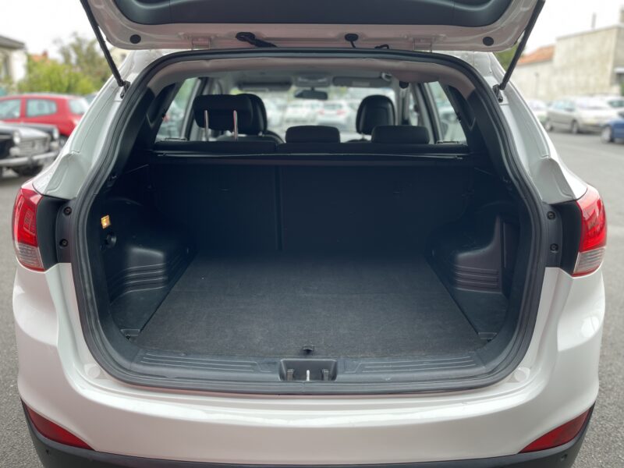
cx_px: 312
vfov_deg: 53.1
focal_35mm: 26
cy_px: 234
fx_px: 469
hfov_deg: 67.3
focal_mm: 5.1
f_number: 1.6
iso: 64
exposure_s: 1/121
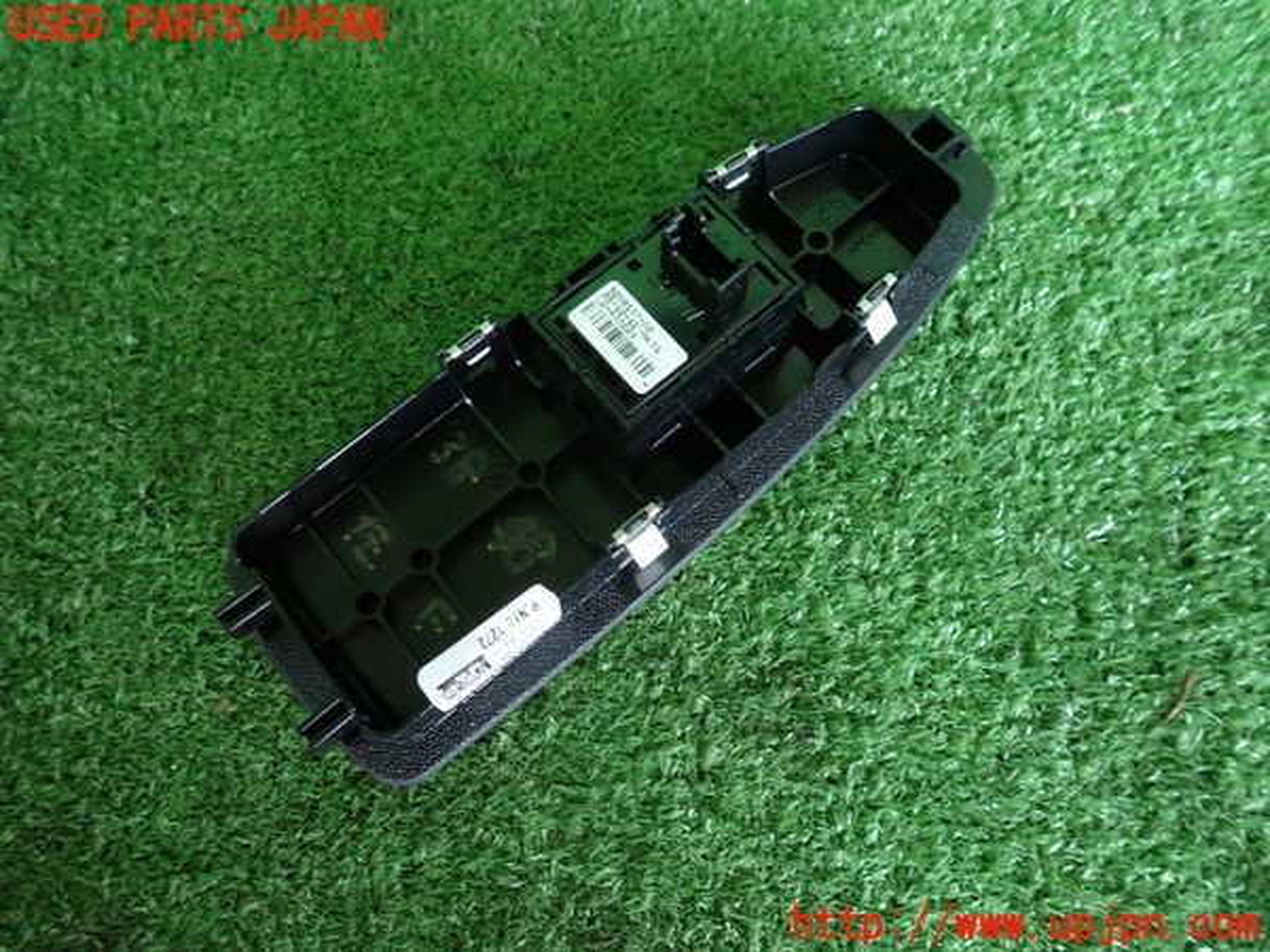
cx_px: 635
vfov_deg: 54.9
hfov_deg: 69.4
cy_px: 476
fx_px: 917
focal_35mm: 25
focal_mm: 4.5
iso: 200
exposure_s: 1/60
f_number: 2
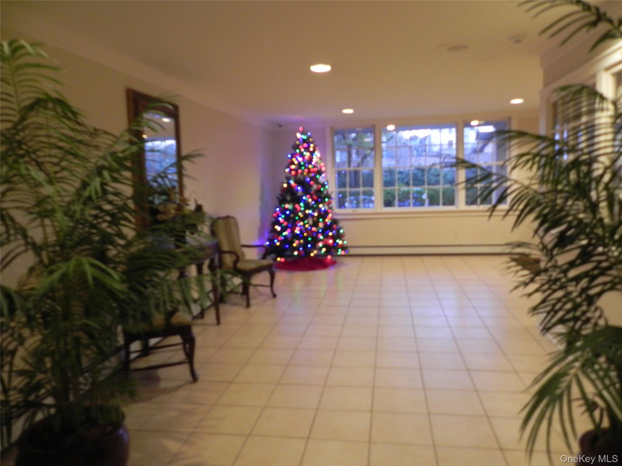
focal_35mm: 26
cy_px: 233
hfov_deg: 67.3
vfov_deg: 53.1
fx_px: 467
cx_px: 311
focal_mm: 4.6
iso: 400
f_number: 2.8
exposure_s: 1/15.8
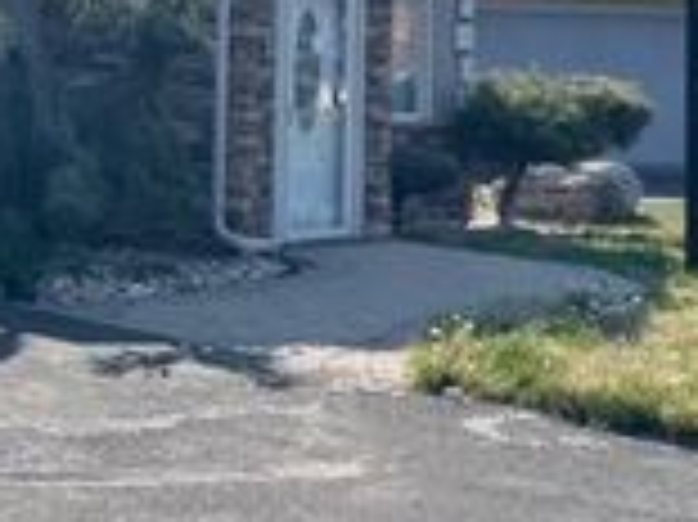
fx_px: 1692
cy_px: -38
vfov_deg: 17.0
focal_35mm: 84
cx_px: -284
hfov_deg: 20.6
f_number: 1.6
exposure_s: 1/6897
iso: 32
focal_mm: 4.2
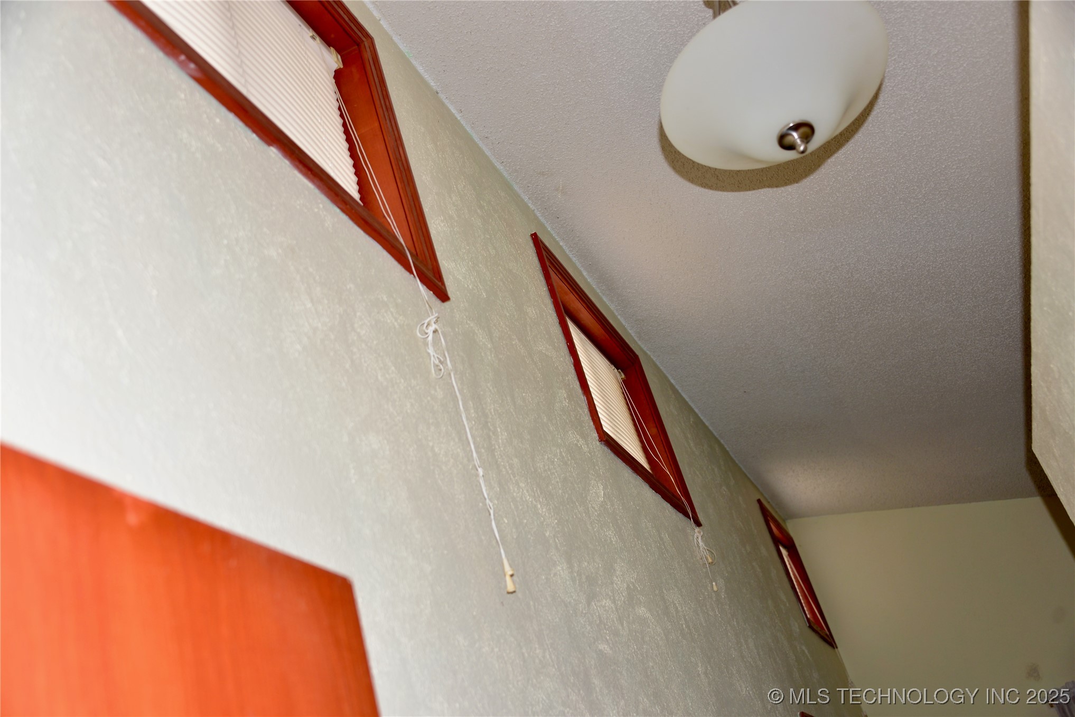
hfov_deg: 53.1
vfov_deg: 36.9
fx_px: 1075
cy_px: 358
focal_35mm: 36
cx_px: 538
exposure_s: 1/60
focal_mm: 36
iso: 320
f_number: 4
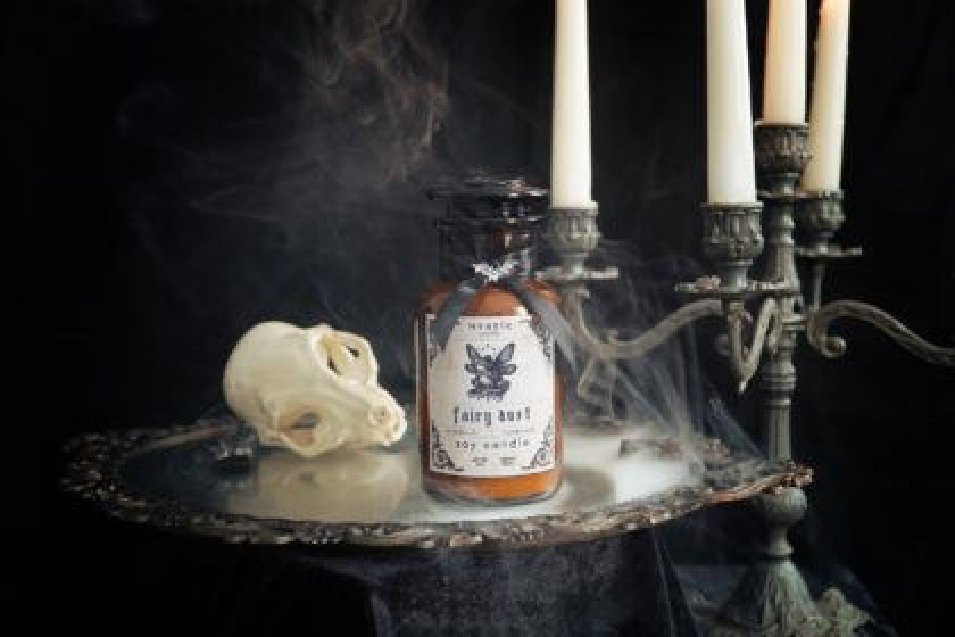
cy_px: 318
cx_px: 478
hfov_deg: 45.0
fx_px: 1154
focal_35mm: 44
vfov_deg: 30.8
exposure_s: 1/160
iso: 2500
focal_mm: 29
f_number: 4
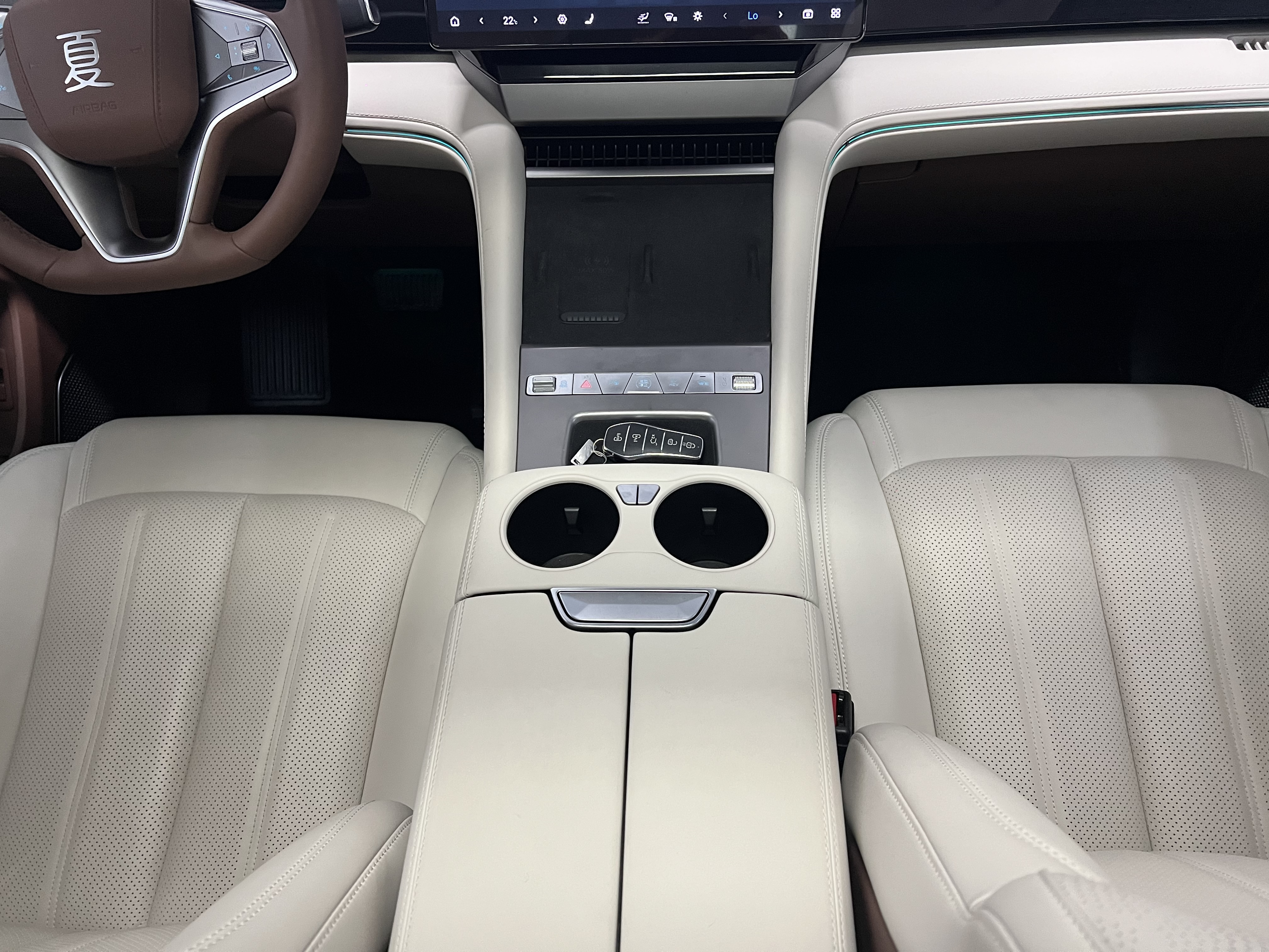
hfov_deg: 67.3
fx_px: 953
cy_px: 476
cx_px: 634
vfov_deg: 53.1
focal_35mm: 26
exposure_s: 1/60
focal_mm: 5.7
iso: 400
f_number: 1.5
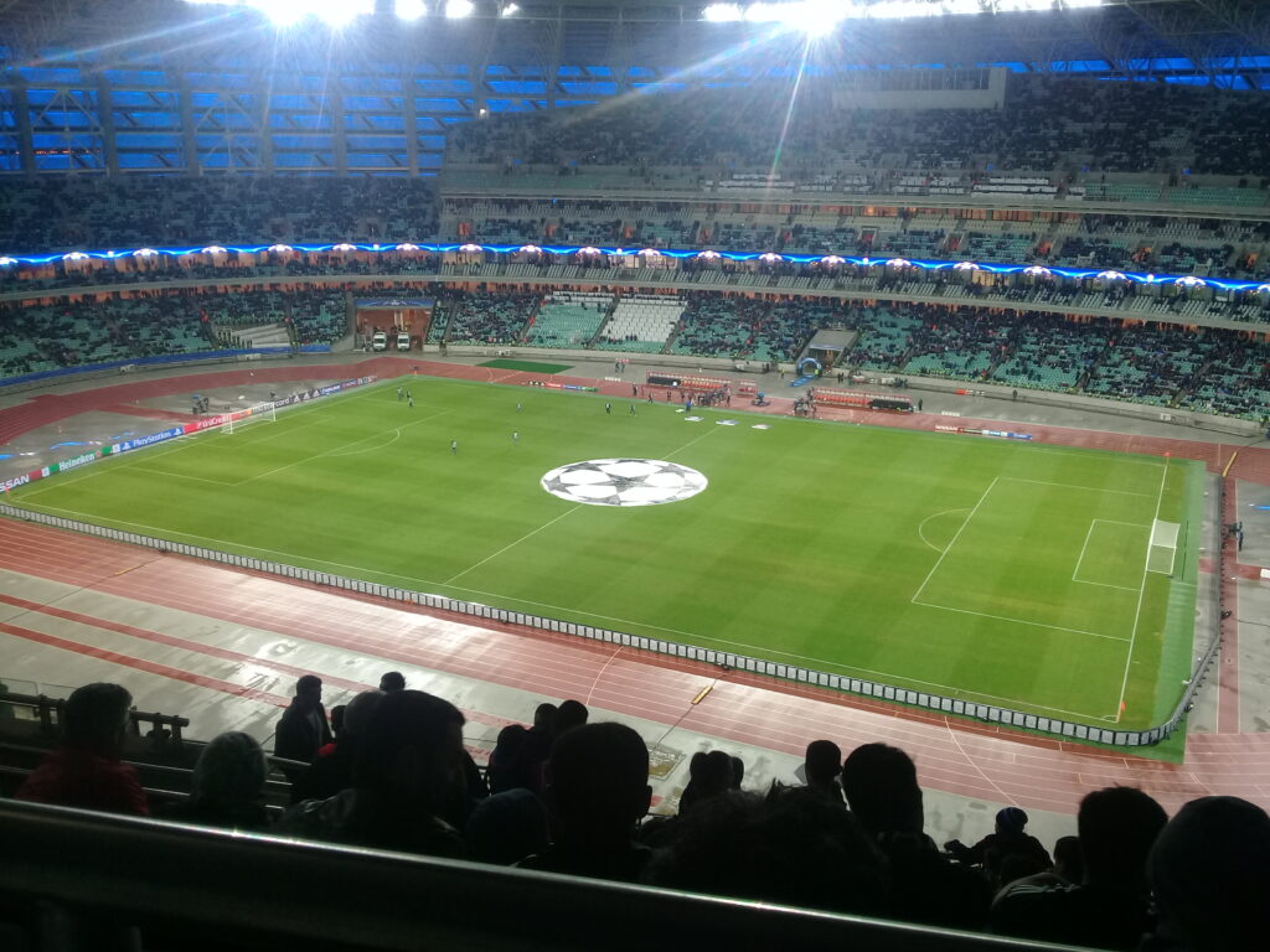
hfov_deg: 58.4
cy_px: 476
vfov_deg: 45.4
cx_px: 635
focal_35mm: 31
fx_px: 1137
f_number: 2.2
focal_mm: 3.3
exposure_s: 1/33
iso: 64
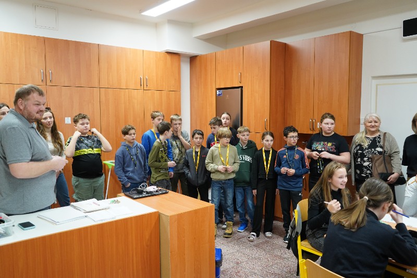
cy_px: 139
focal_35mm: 28
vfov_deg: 46.4
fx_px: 324
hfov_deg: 65.5
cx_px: 208
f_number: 3.5
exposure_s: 1/160
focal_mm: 28
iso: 1600
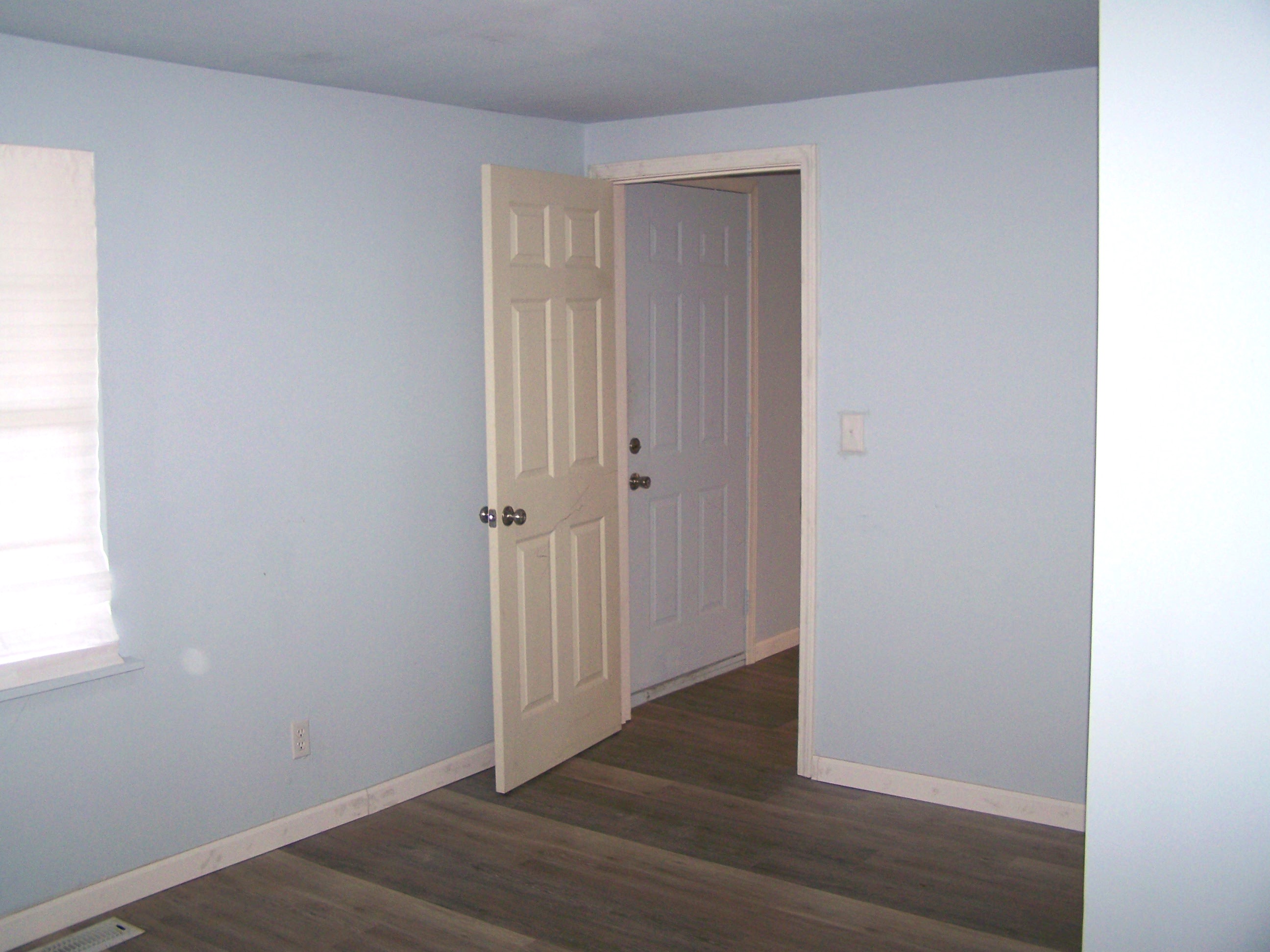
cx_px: 635
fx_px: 1394
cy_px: 476
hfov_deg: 49.0
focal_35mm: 38
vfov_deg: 37.7
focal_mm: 6.3
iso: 80
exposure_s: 1/60
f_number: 2.8
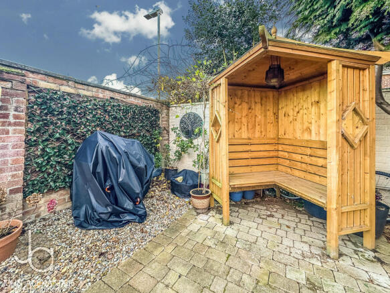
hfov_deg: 102.1
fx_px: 158
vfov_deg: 85.7
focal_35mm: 14
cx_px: 195
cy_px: 146
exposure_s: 1/99
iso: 125
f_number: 2.2
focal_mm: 2.22
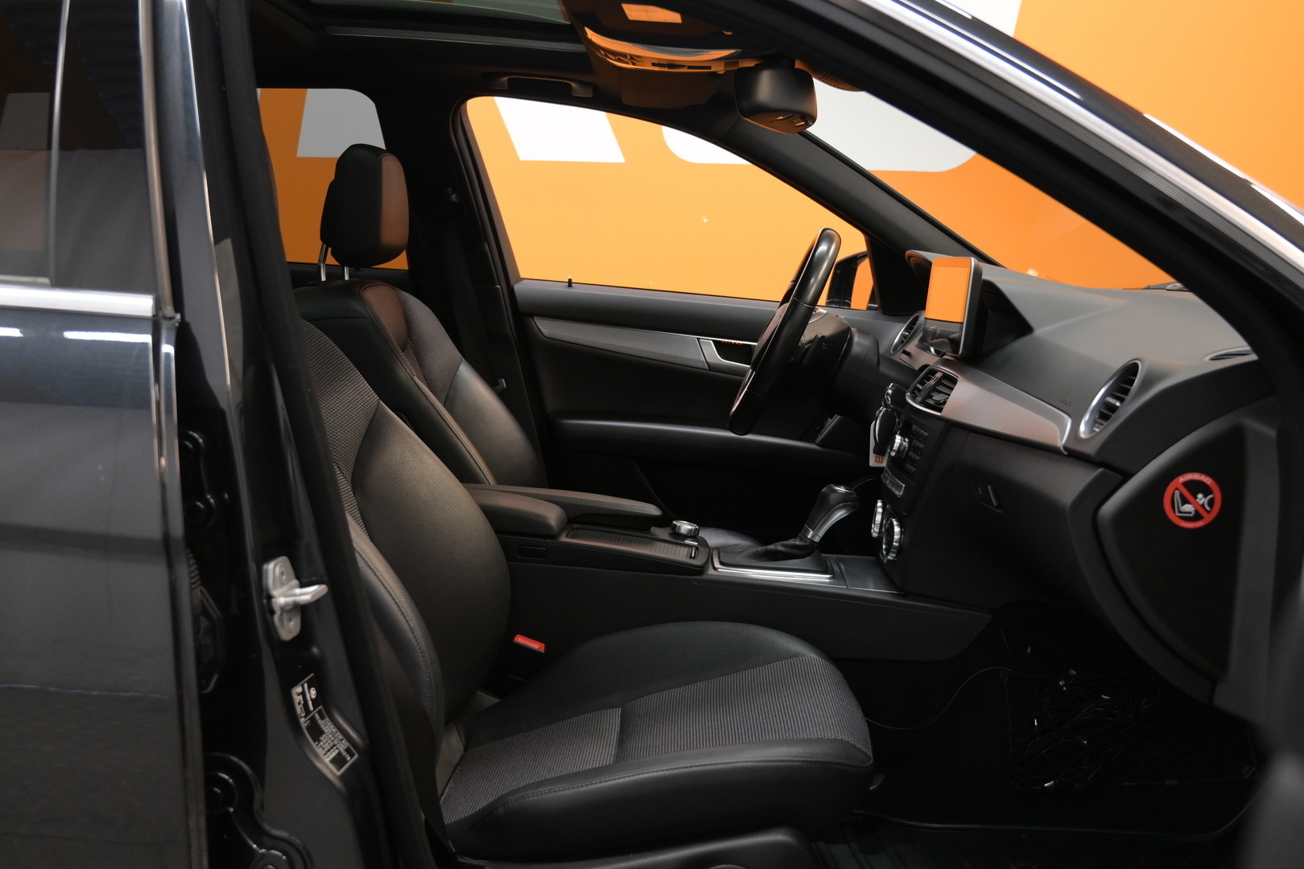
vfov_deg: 36.9
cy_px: 434
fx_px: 1304
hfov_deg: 53.1
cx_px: 652
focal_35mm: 36
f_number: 4
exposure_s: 1/125
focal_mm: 24
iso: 1600
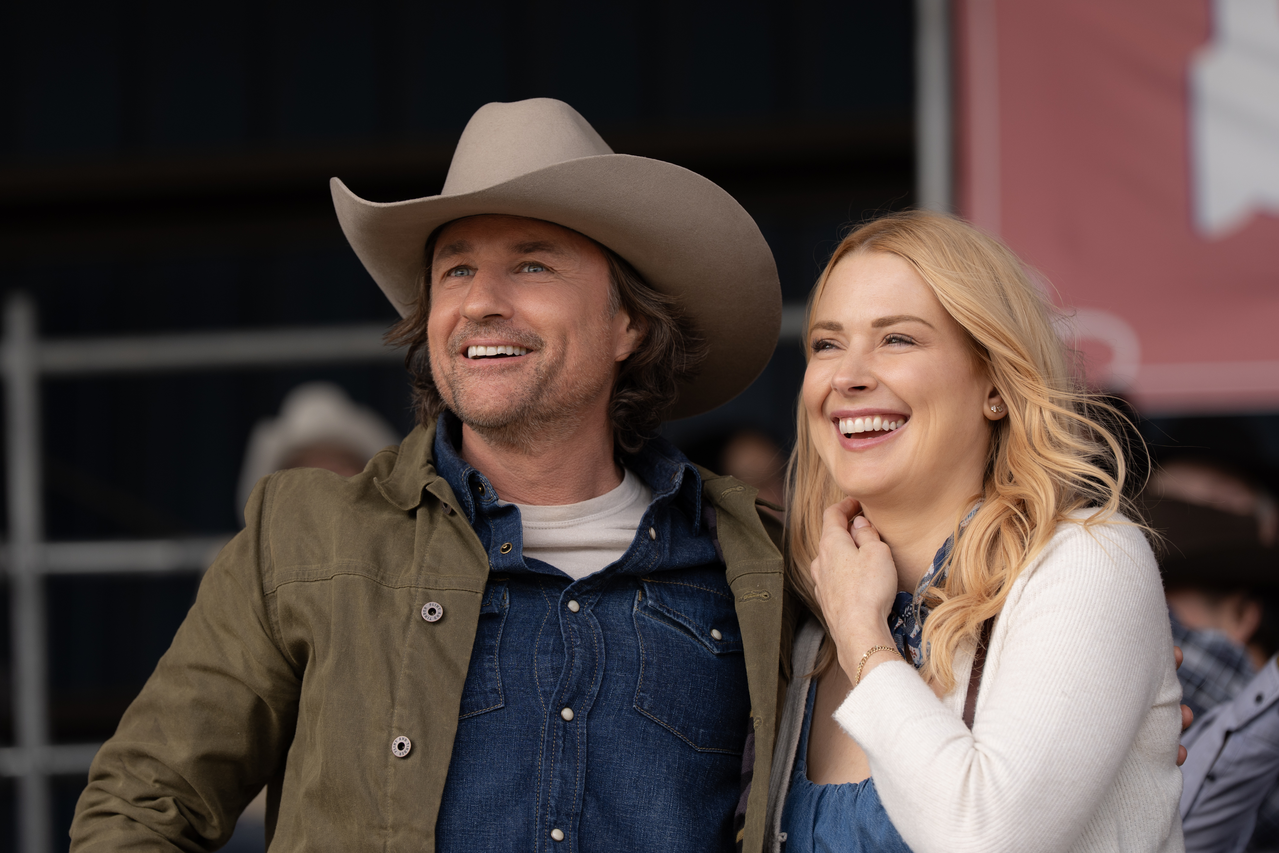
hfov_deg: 11.7
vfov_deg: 7.8
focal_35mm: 176
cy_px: 426
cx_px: 640
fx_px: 6253
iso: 250
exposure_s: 1/640
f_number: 4
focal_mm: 176
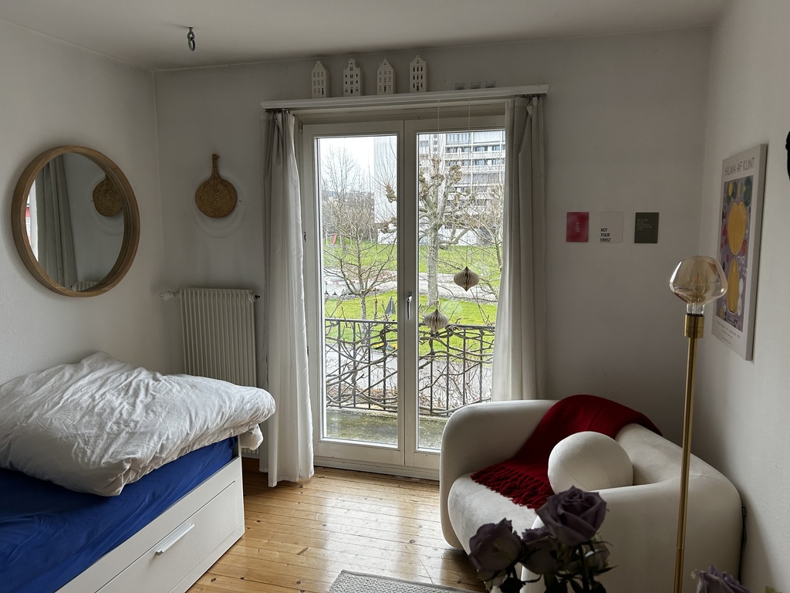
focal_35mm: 26
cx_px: 395
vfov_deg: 53.1
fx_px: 593
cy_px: 296
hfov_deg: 67.3
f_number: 1.5
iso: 64
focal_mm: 5.7
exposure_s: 1/121
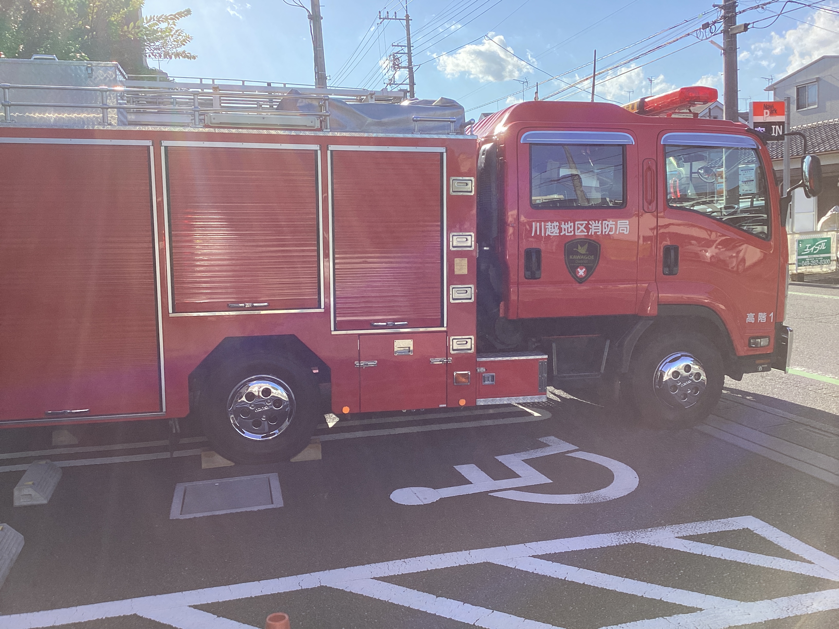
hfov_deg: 58.4
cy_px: 314
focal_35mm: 31
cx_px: 420
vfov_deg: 45.4
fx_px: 751
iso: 25
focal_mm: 3.3
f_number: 2.4
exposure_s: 1/754
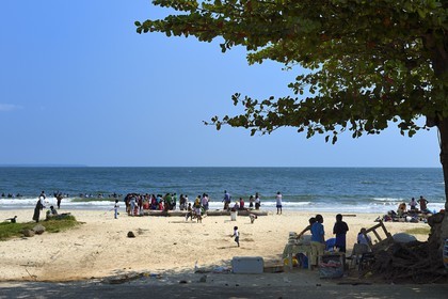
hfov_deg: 39.6
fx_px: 622
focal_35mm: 50
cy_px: 150
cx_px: 224
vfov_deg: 27.0
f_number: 8
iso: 400
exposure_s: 1/1000
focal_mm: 50
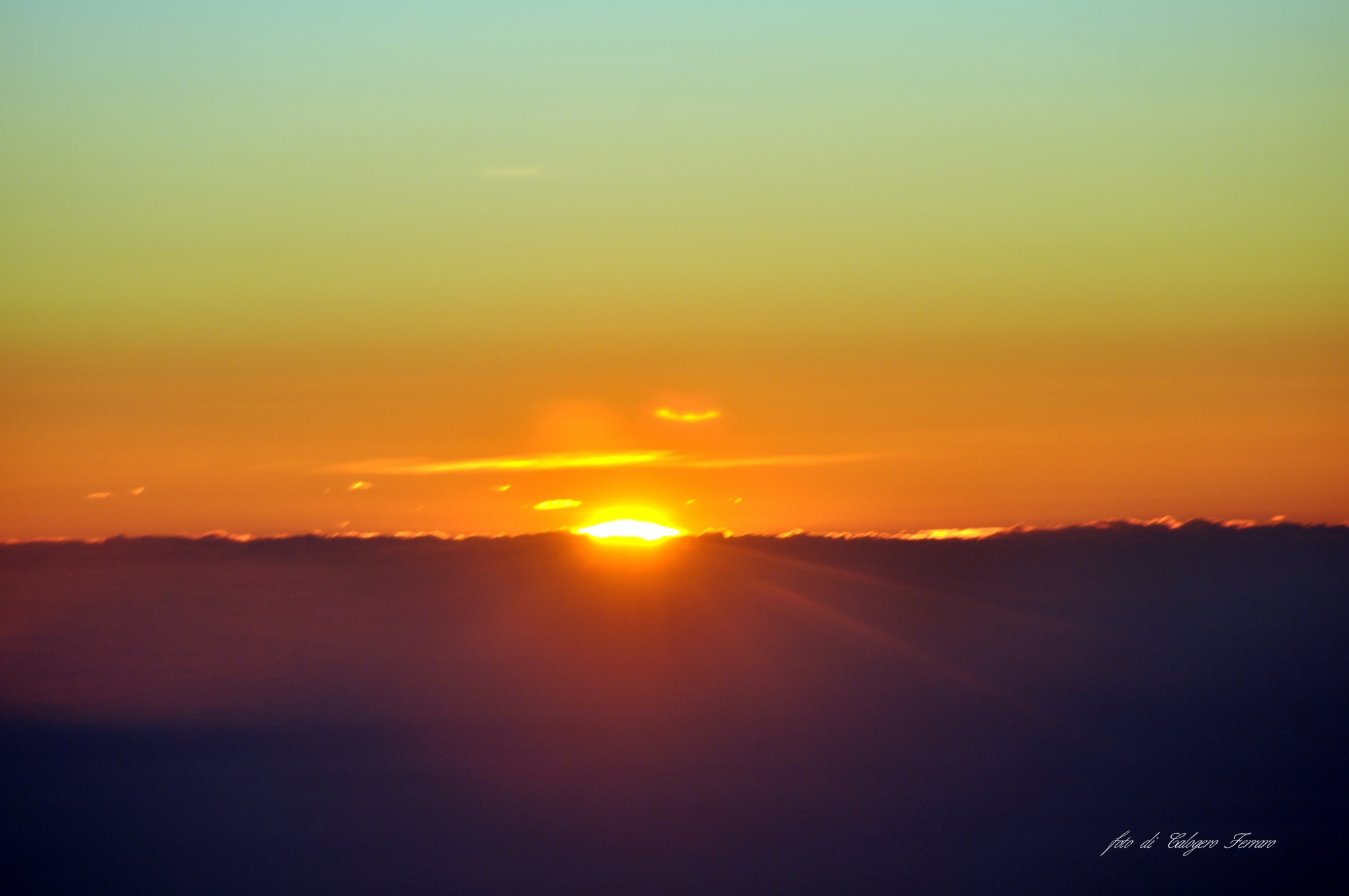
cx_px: 674
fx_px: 11228
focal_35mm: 300
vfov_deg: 4.6
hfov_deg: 6.9
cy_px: 448
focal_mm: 200
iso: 200
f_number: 5.6
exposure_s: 1/125
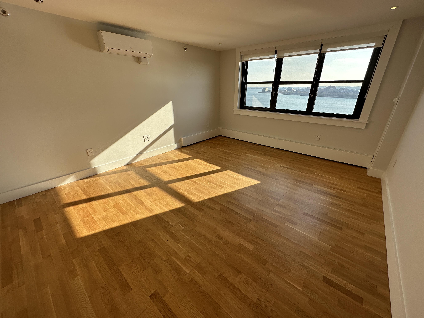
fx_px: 171
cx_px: 212
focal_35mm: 14
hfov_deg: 102.1
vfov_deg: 85.7
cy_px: 159
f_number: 2.2
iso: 40
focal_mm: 2.22
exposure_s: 1/640
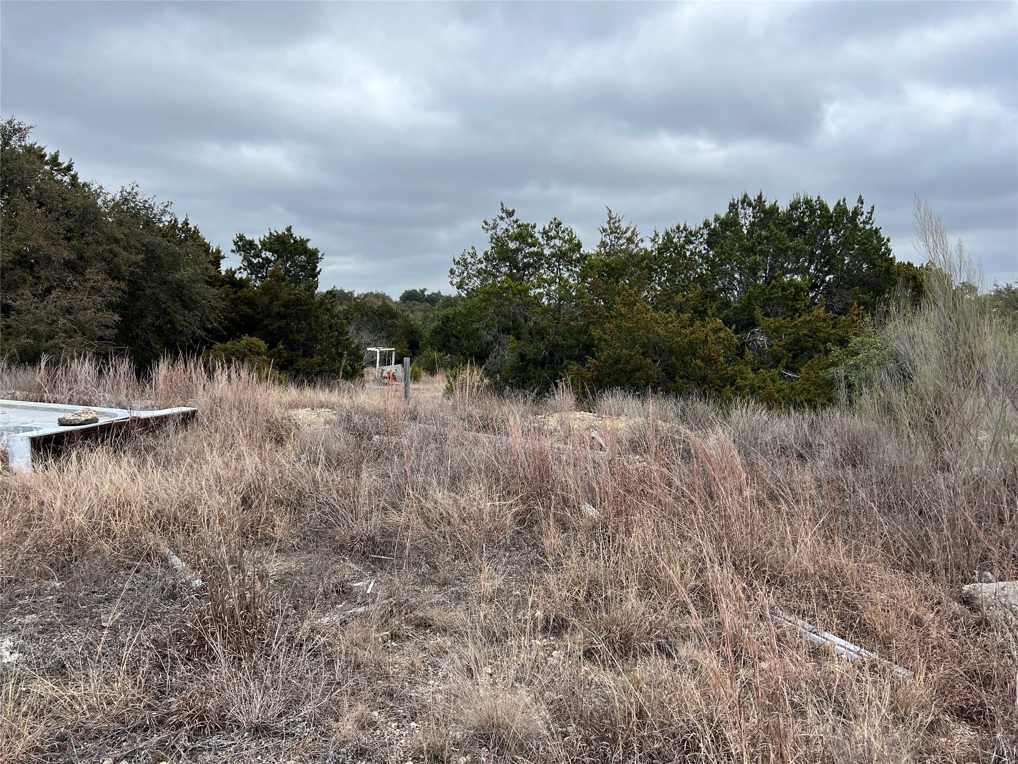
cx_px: 509
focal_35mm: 26
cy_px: 382
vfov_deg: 53.1
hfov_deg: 67.3
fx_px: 765
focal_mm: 5.7
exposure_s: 1/1751
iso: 50
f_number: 1.5
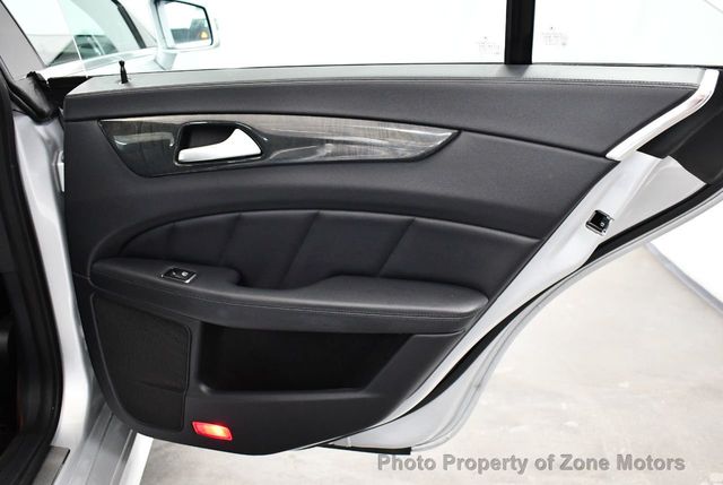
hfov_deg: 53.1
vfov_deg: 37.0
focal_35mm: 36
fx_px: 724
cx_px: 362
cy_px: 242
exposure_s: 1/125
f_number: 3.5
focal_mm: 18
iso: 3200
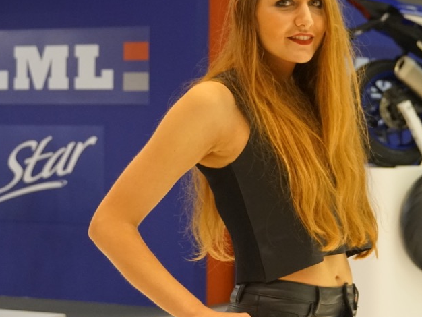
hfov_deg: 17.2
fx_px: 1390
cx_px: 303
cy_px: 108
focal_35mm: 114
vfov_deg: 13.0
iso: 2500
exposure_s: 1/160
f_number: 4.5
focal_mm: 39
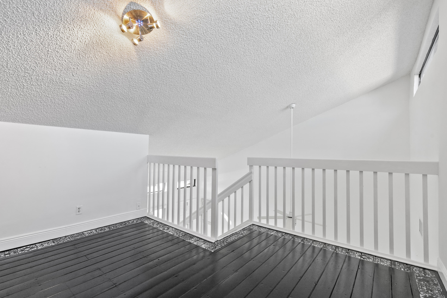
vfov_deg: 73.8
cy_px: 149
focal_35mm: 16
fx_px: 199
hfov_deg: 96.7
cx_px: 224
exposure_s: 1/25
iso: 320
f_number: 9
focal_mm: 16
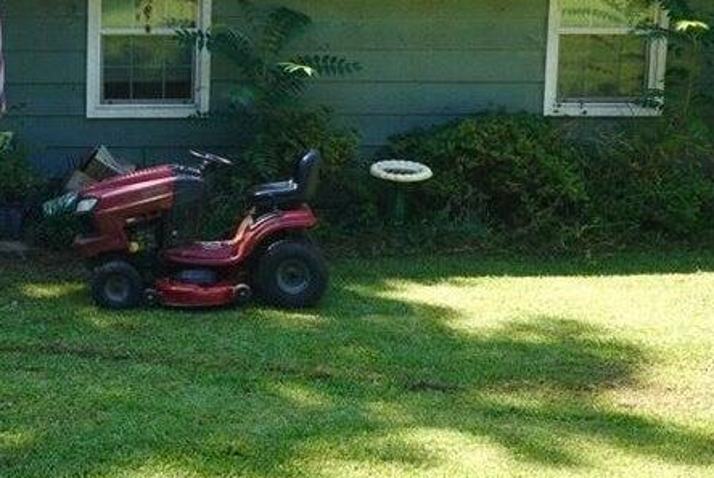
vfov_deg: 19.4
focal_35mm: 69
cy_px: 39
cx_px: 19
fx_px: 1370
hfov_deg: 27.7
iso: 125
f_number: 3.5
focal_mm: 7.6
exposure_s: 1/320
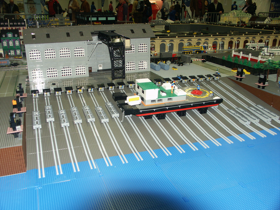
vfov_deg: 42.9
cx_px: 140
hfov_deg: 55.4
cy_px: 105
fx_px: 267
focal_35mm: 33
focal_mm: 8.5
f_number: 2.8
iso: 200
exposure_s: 1/45
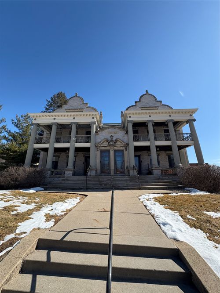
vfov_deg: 102.1
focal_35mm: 14
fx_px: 119
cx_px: 110
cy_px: 146
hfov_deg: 85.7
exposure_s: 1/1748
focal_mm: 2.22
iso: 64
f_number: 2.2
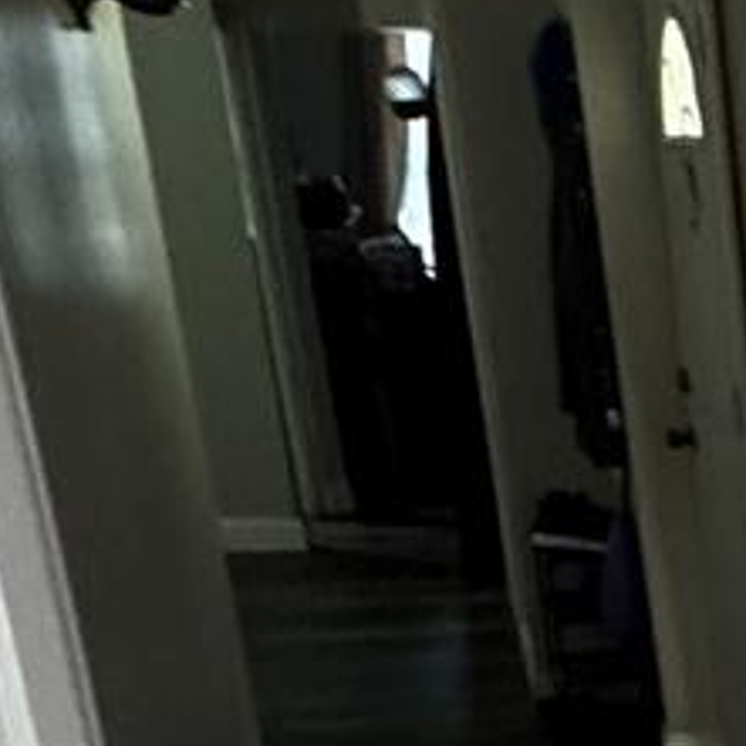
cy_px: 932
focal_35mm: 86
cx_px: 1553
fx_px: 2097
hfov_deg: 15.5
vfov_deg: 18.9
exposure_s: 1/60
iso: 400
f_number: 2.2
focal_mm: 2.22
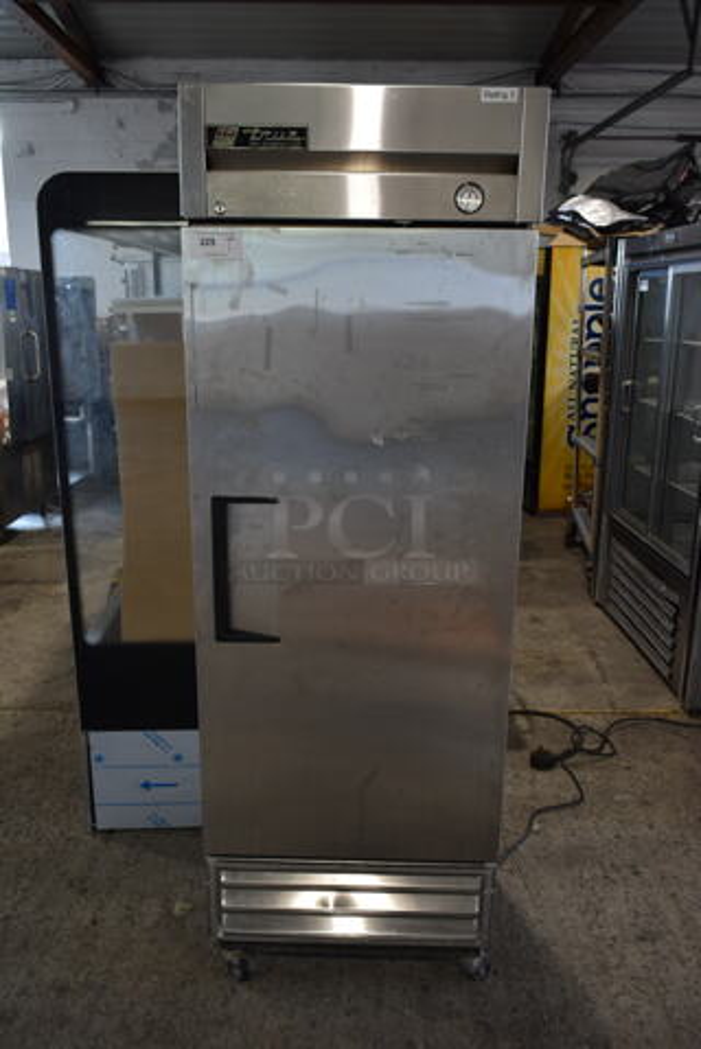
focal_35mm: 30
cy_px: 524
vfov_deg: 61.9
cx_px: 350
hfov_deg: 43.7
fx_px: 875
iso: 560
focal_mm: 20
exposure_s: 1/60
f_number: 5.6
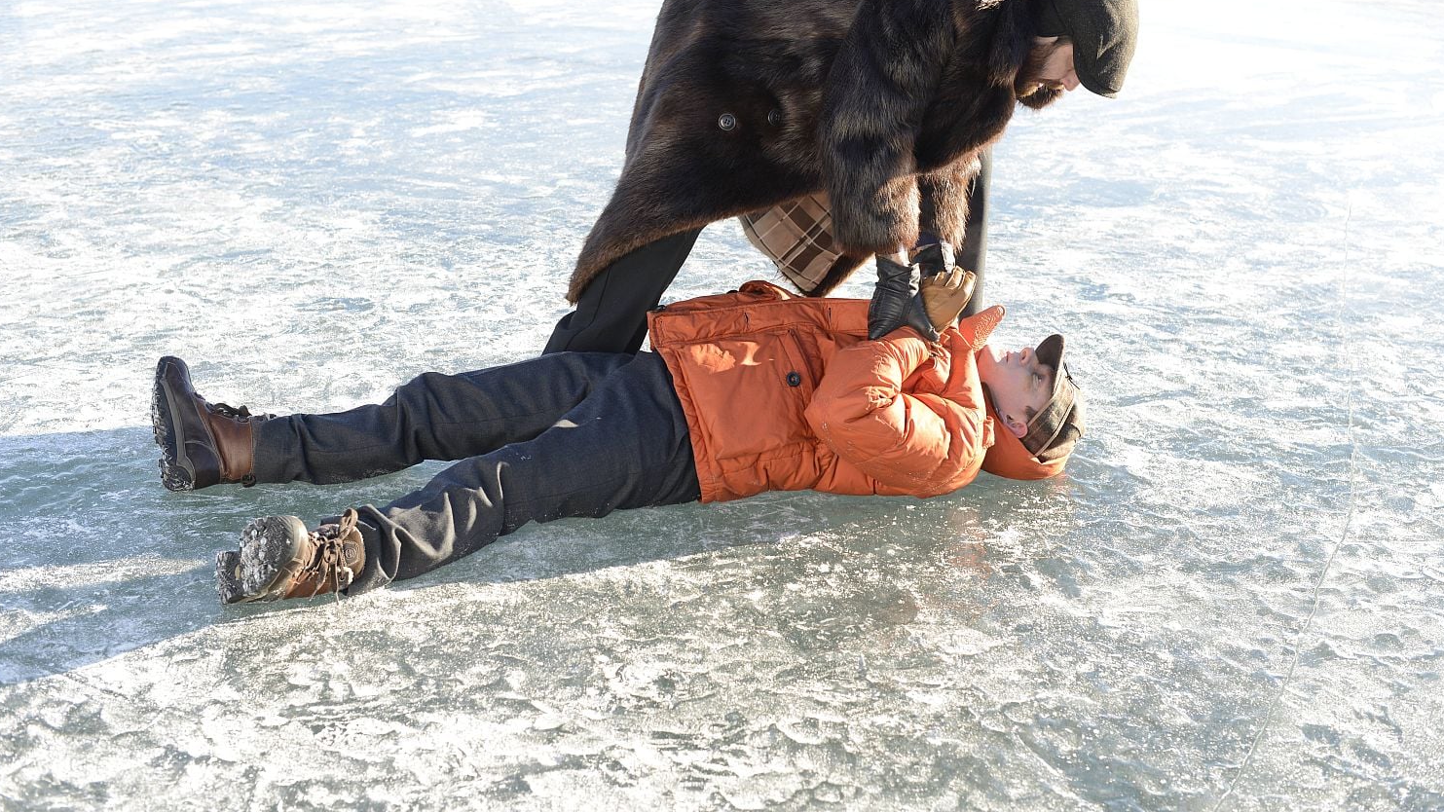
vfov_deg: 22.6
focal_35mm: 53
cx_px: 721
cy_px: 349
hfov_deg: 39.2
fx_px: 2029
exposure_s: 1/320
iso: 200
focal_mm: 50
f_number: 5
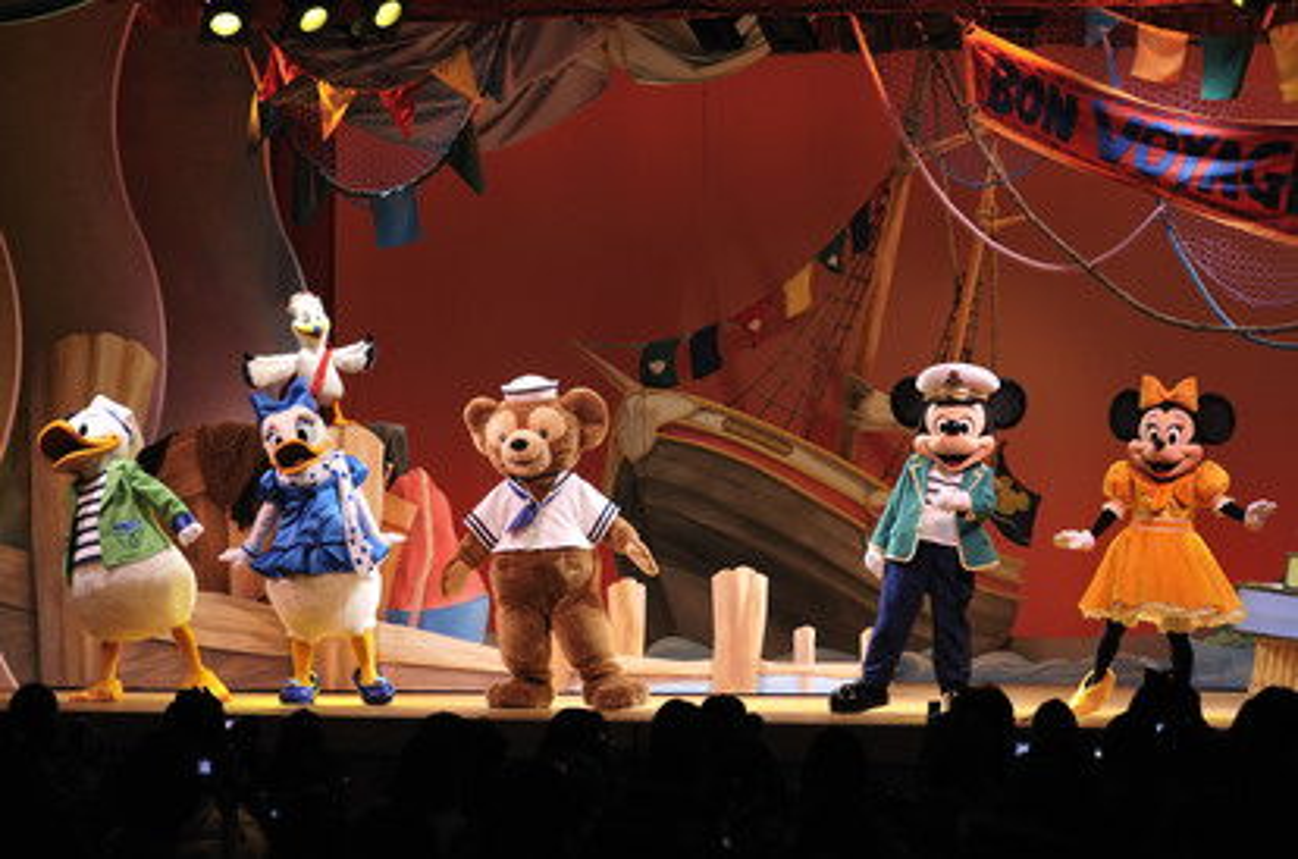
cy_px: 430
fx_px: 4856
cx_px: 649
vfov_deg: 10.1
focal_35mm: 135
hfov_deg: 15.2
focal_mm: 90
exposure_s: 1/125
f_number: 4.5
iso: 800
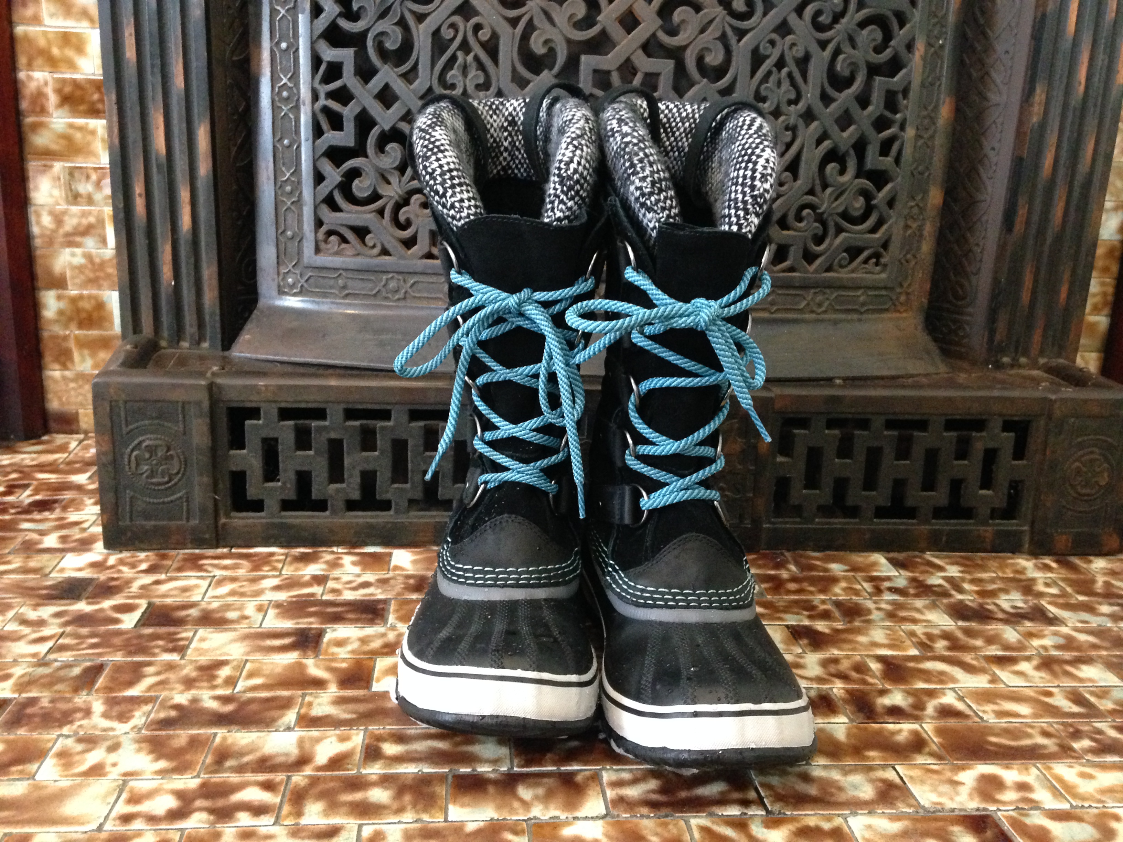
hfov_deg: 55.4
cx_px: 562
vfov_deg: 42.9
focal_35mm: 33
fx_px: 1071
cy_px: 421
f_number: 2.4
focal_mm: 4.12
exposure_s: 1/15
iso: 500
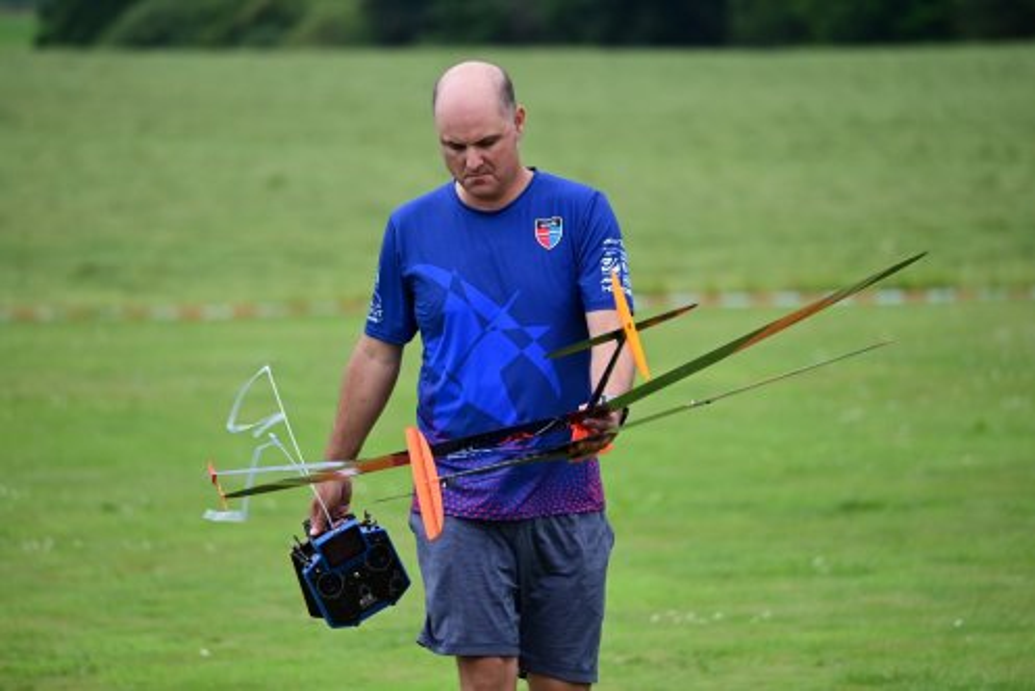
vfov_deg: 4.6
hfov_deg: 6.9
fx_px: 8630
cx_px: 518
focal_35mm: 300
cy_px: 346
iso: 2000
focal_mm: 300
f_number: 6.3
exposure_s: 1/2500
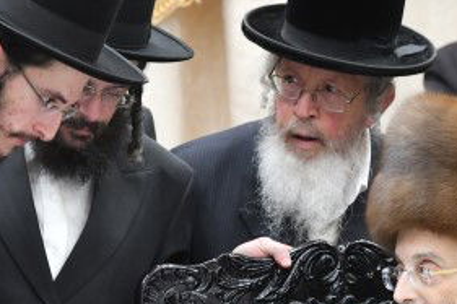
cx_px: 311
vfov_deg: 1.9
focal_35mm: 730
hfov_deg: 2.8
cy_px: 227
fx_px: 9261
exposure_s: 1/125
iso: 1250
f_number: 5.6
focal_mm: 200
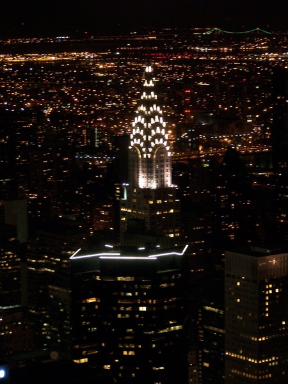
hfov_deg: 11.6
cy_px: 192
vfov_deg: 15.4
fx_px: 1420
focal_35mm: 128
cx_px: 144
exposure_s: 1/2
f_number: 3.2
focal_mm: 21.2
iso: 140
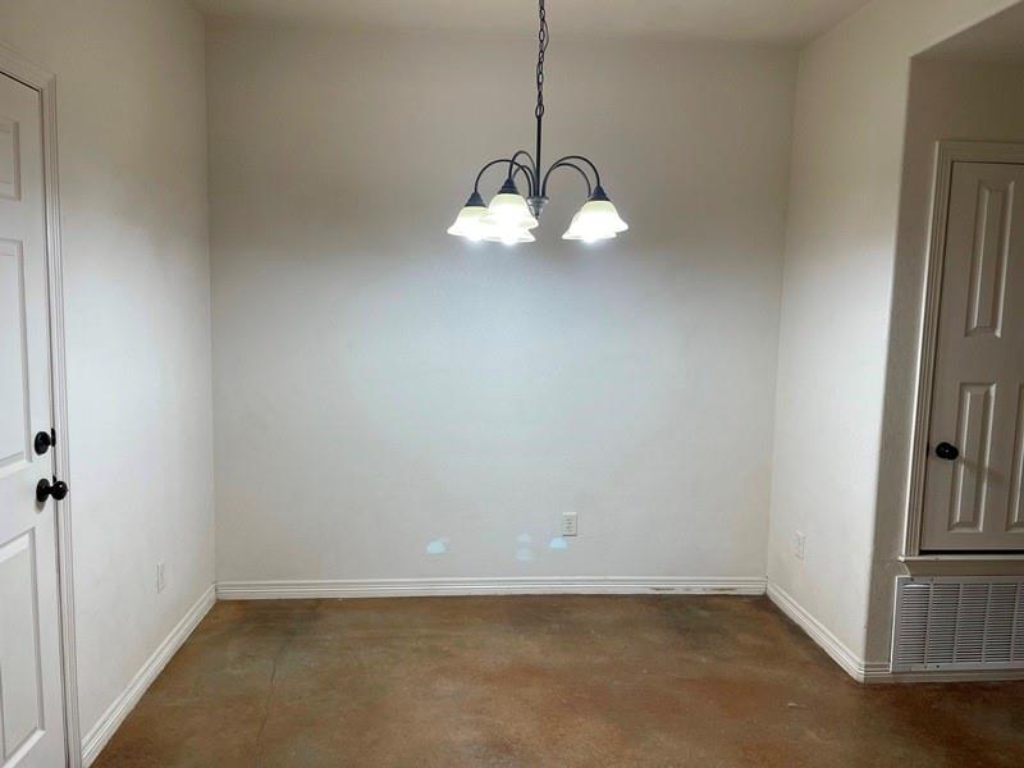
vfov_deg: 53.1
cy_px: 384
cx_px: 512
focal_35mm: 26
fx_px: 769
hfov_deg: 67.3
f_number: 1.6
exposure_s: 1/120
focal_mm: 4.2
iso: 100
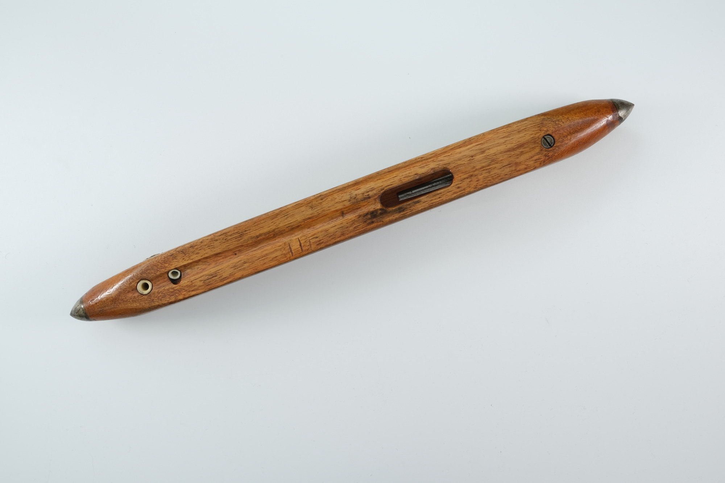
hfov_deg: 48.5
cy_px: 242
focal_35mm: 40
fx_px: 805
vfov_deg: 33.4
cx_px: 362
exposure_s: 1/4
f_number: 11
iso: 200
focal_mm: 26.5
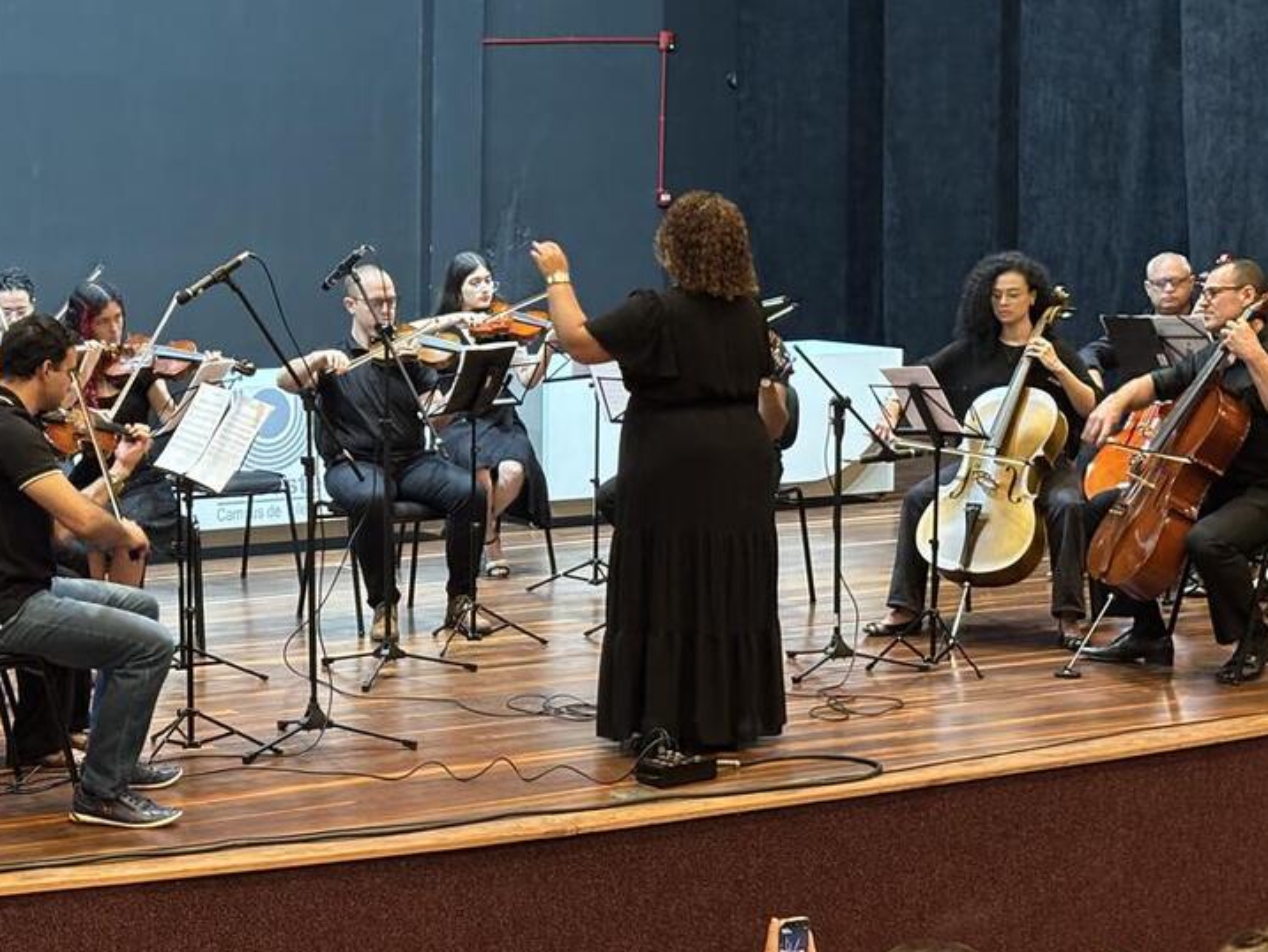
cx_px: 370
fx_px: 3187
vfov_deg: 17.0
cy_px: 485
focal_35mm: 87
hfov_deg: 22.4
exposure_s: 1/24
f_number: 1.6
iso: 320
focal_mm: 5.96
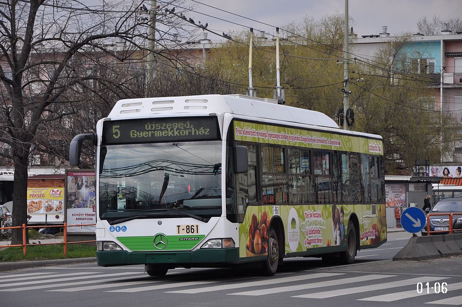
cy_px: 154
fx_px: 1769
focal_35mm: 138
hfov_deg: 14.9
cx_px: 231
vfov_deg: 9.9
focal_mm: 92
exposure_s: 1/1000
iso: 400
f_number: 5.6
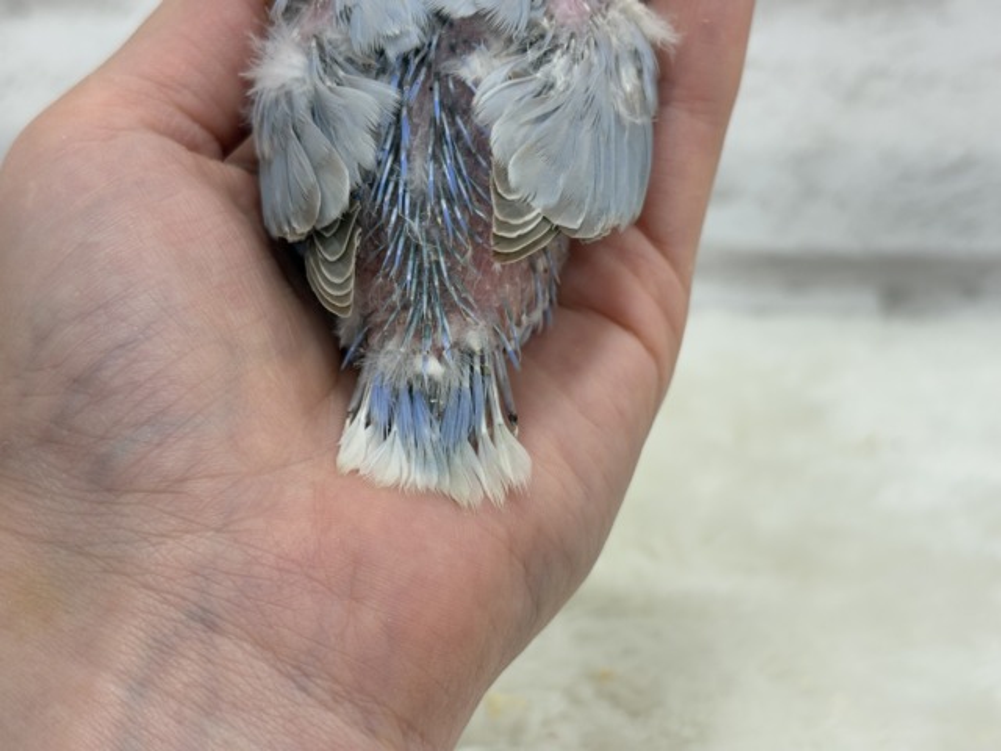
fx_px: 1504
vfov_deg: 28.0
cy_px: 376
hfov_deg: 36.8
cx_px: 500
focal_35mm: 52
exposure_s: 1/50
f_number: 1.6
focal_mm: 5.96
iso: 40
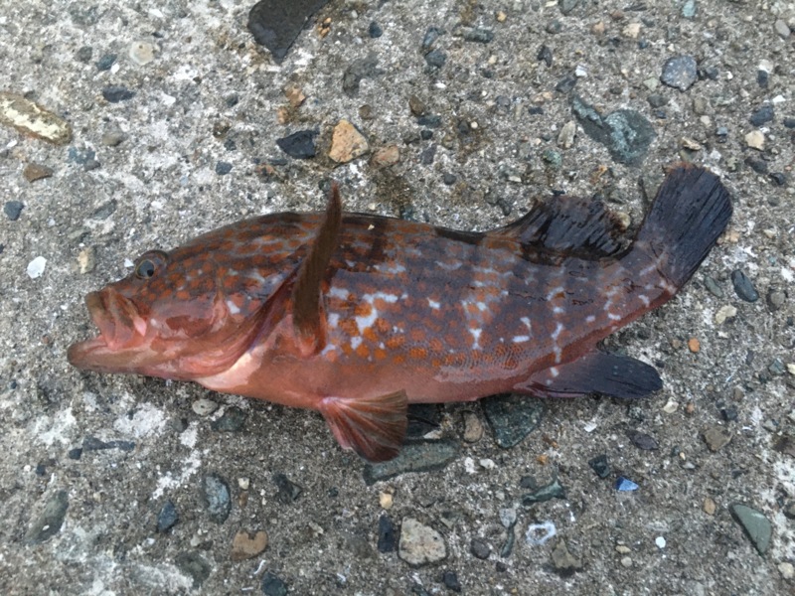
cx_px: 398
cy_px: 298
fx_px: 666
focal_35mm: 29
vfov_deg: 48.2
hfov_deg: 61.7
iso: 400
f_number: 2.2
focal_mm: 4.15
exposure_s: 1/15
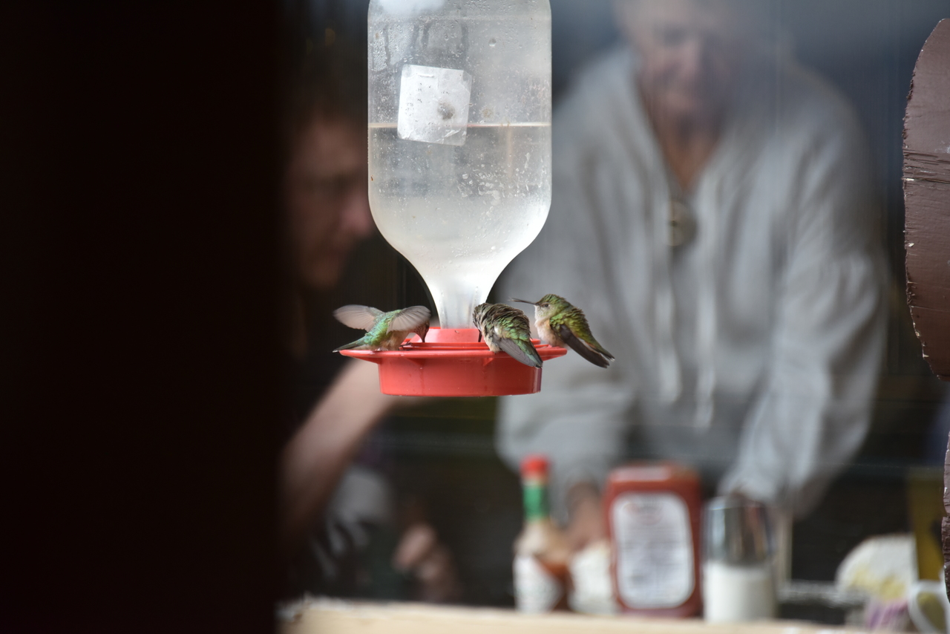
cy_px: 317
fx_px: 7918
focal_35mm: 300
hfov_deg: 6.9
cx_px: 475
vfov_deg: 4.6
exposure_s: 1/640
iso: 1250
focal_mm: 300
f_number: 5.6
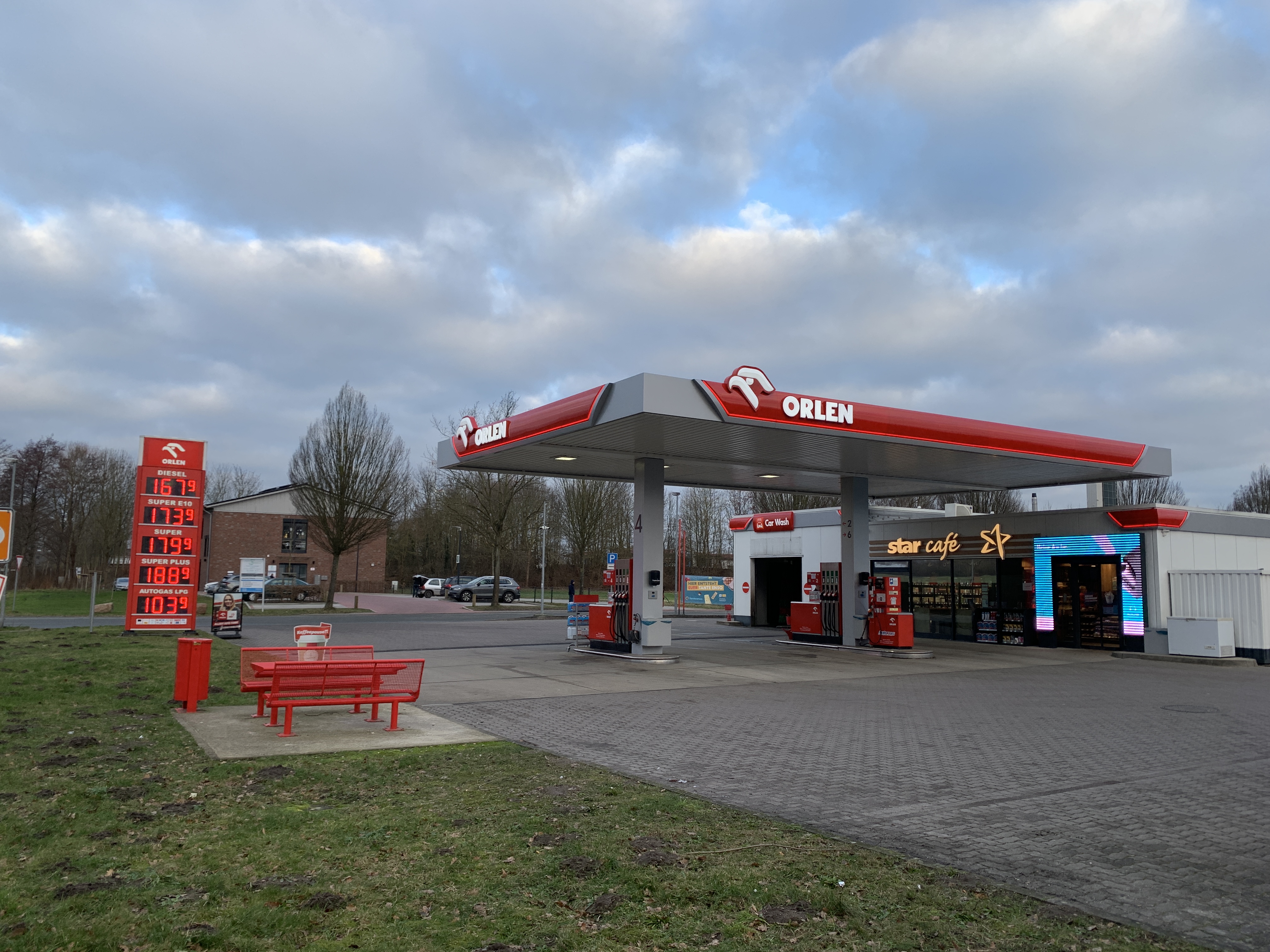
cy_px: 476
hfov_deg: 67.3
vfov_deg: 53.1
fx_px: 954
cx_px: 635
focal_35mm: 26
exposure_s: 1/362
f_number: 1.8
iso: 25
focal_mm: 4.25
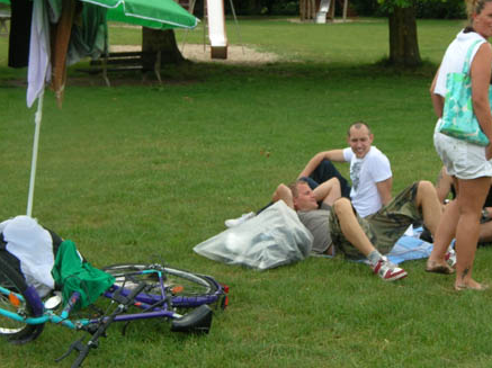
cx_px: 337
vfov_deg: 13.8
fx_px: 1520
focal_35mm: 107
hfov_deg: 18.3
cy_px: 161
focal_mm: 12.8
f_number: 4.7
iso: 50
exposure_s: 1/172
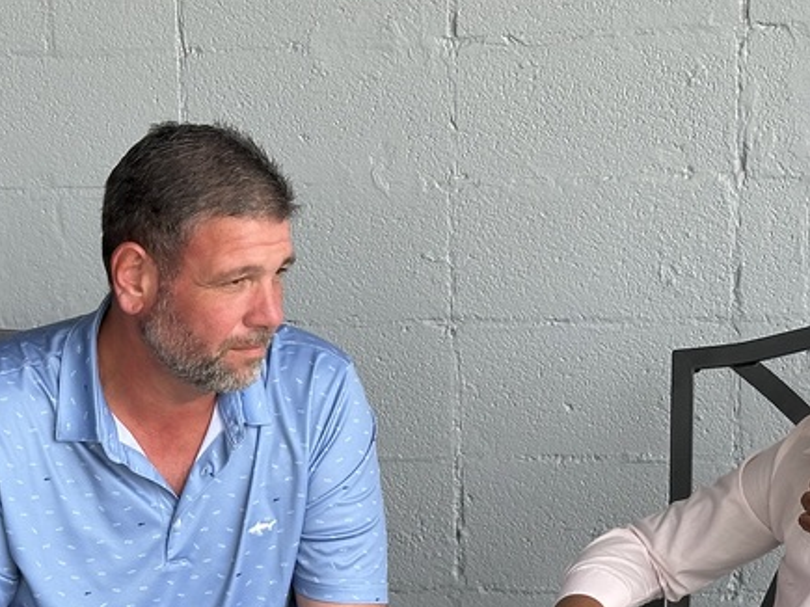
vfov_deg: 13.0
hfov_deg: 17.3
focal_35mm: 113
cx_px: 160
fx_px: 2643
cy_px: 534
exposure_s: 1/268
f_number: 1.78
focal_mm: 6.86
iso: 64
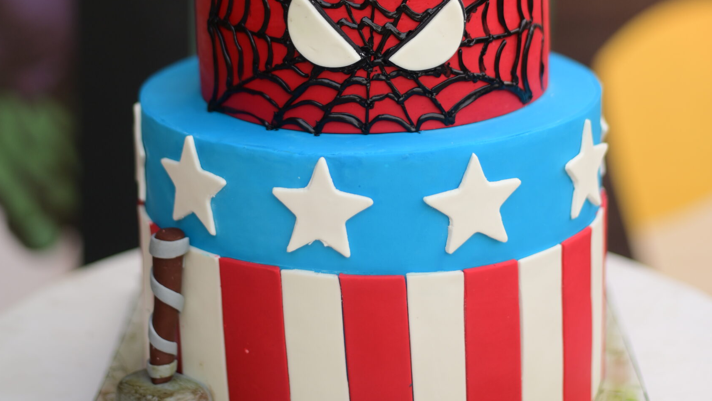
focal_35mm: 79
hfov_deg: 26.8
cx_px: 355
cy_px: 18
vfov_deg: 15.1
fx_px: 1491
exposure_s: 1/800
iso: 400
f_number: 1.8
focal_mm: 50
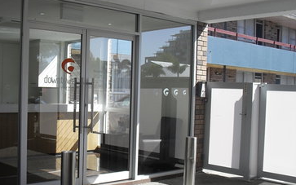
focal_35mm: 49
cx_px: 101
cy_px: 104
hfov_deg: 40.6
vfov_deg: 26.3
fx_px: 395
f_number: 3.2
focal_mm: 6.3
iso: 100
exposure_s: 1/500
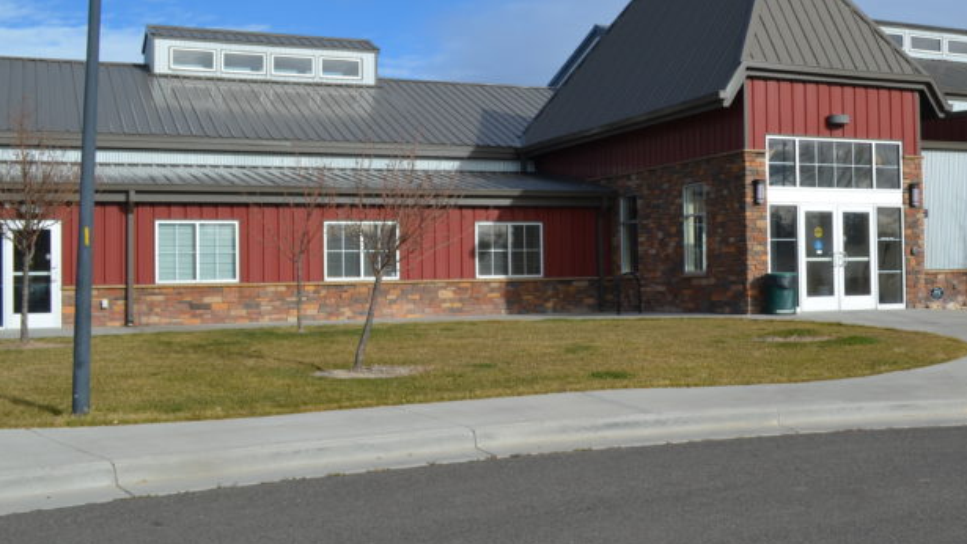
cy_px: 242
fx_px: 1205
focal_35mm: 47
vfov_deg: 25.4
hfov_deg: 42.1
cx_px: 752
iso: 100
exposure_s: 1/250
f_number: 8
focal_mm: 18
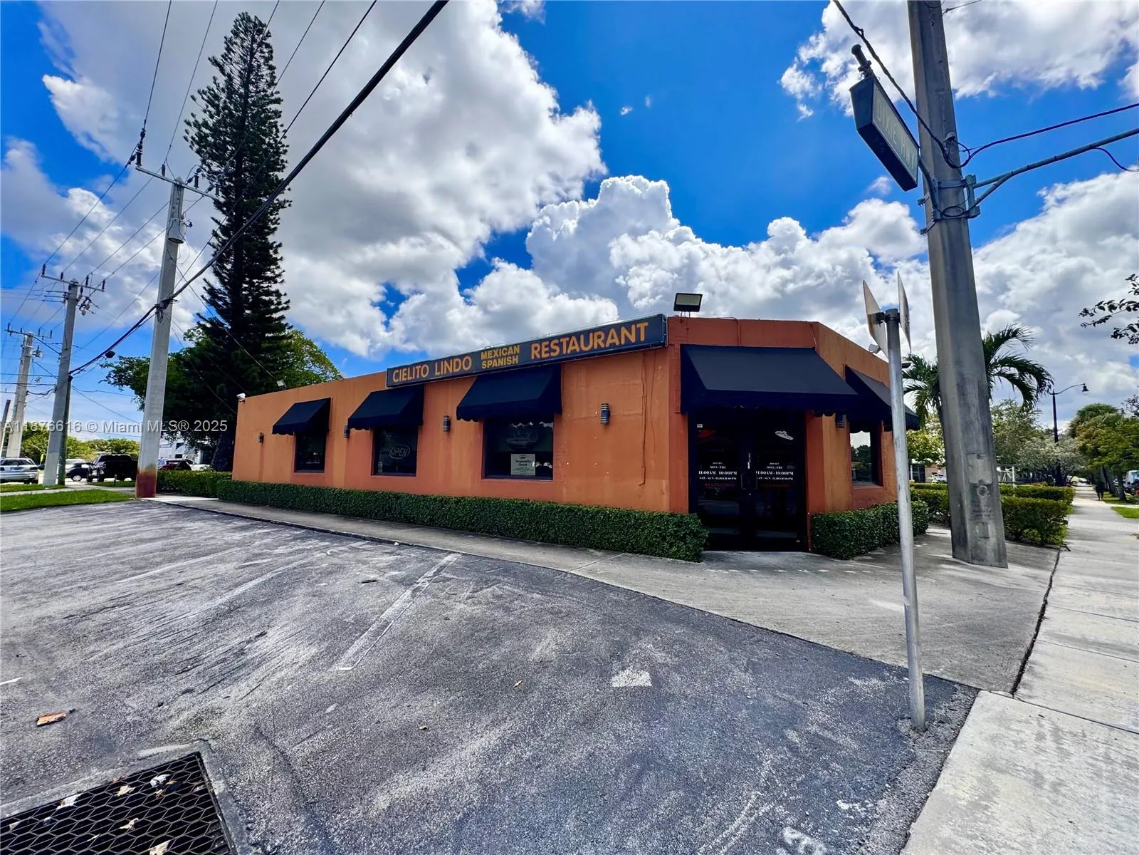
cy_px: 428
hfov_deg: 102.1
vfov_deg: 85.7
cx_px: 570
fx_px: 461
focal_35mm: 14
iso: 40
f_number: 2.2
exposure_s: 1/1506
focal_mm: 2.22
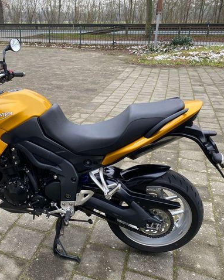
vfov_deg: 52.9
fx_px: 282
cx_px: 63
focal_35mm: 34
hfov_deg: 42.3
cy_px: 140
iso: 50
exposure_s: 1/122
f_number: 1.8
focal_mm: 4.25
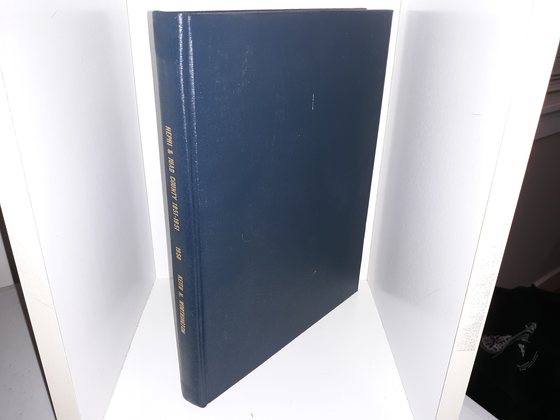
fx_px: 453
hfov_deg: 63.4
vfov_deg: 49.7
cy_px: 210
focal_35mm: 28
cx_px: 280
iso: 50
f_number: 1.7
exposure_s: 1/40
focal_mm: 3.7
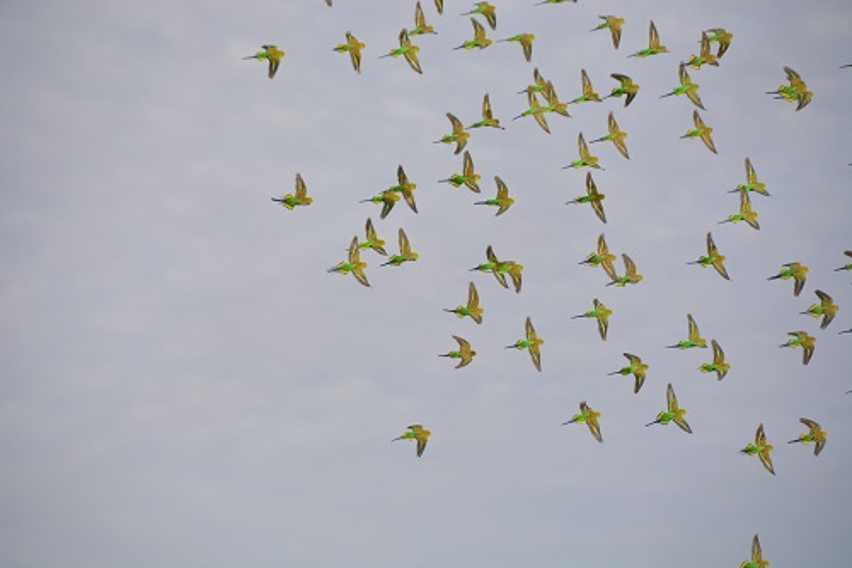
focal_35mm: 300
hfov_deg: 6.9
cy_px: 284
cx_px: 426
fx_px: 7097
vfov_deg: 4.6
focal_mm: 200
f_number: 7.1
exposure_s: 1/1600
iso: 400
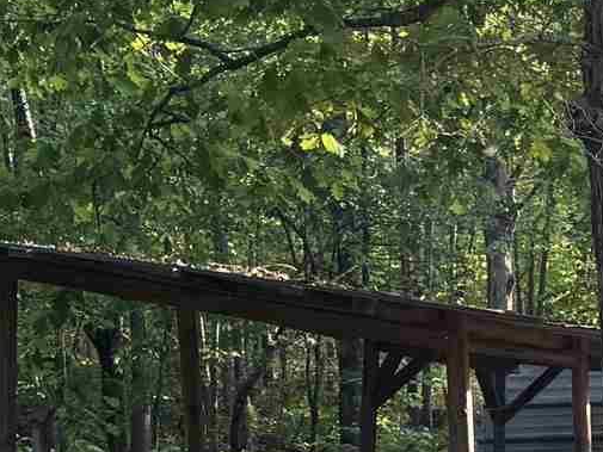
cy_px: 539
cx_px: 1126
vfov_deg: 10.0
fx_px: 2544
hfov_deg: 12.3
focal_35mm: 146
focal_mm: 6.76
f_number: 1.78
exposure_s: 1/174
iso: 64
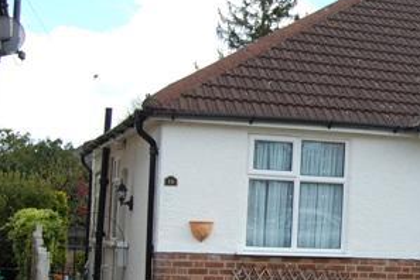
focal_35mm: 84
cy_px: 157
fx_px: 980
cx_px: 406
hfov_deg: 23.3
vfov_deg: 16.3
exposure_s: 1/200
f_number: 7.1
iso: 200
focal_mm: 26
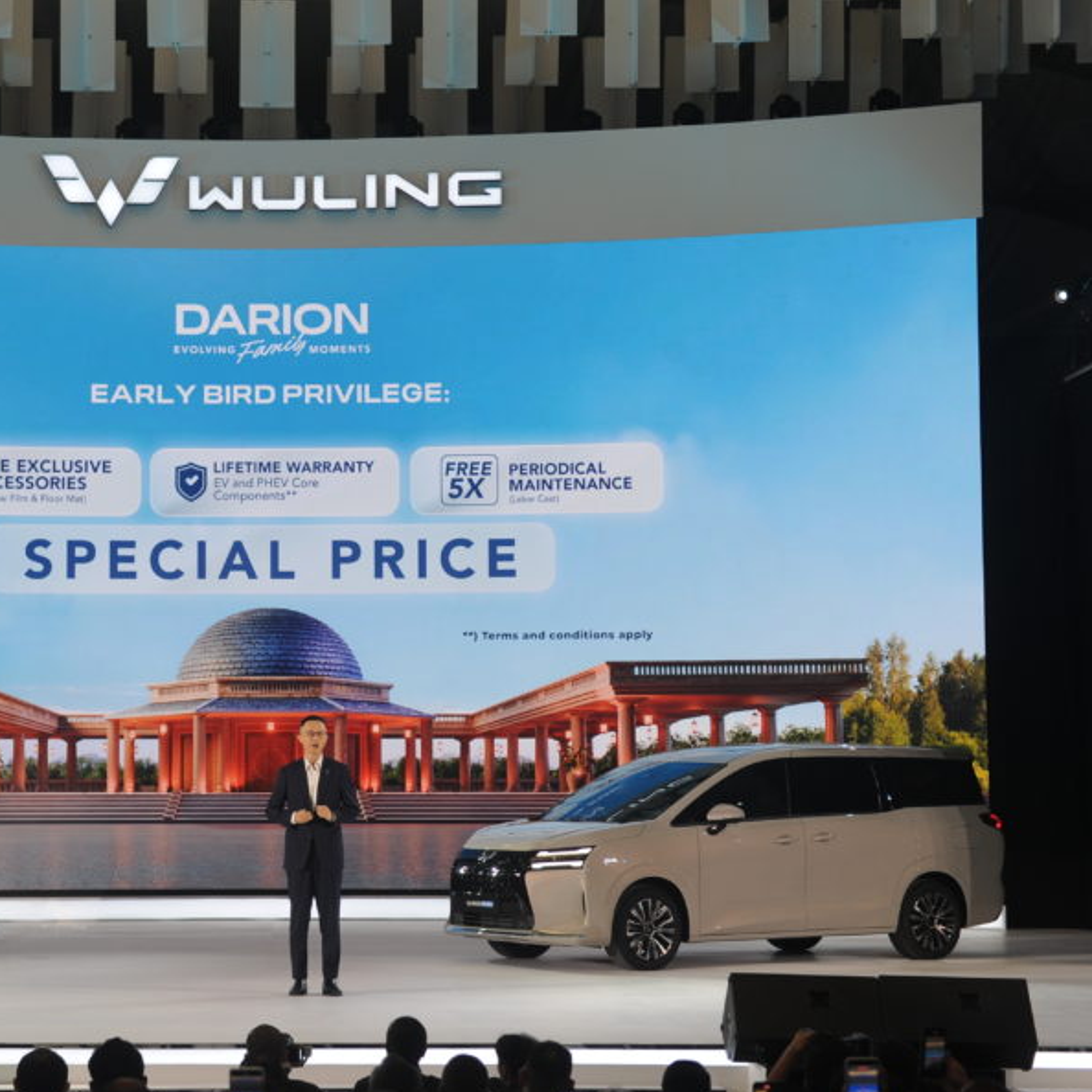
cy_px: 565
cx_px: 263
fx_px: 2855
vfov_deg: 21.7
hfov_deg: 21.5
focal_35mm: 80
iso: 500
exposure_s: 1/160
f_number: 3.5
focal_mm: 56
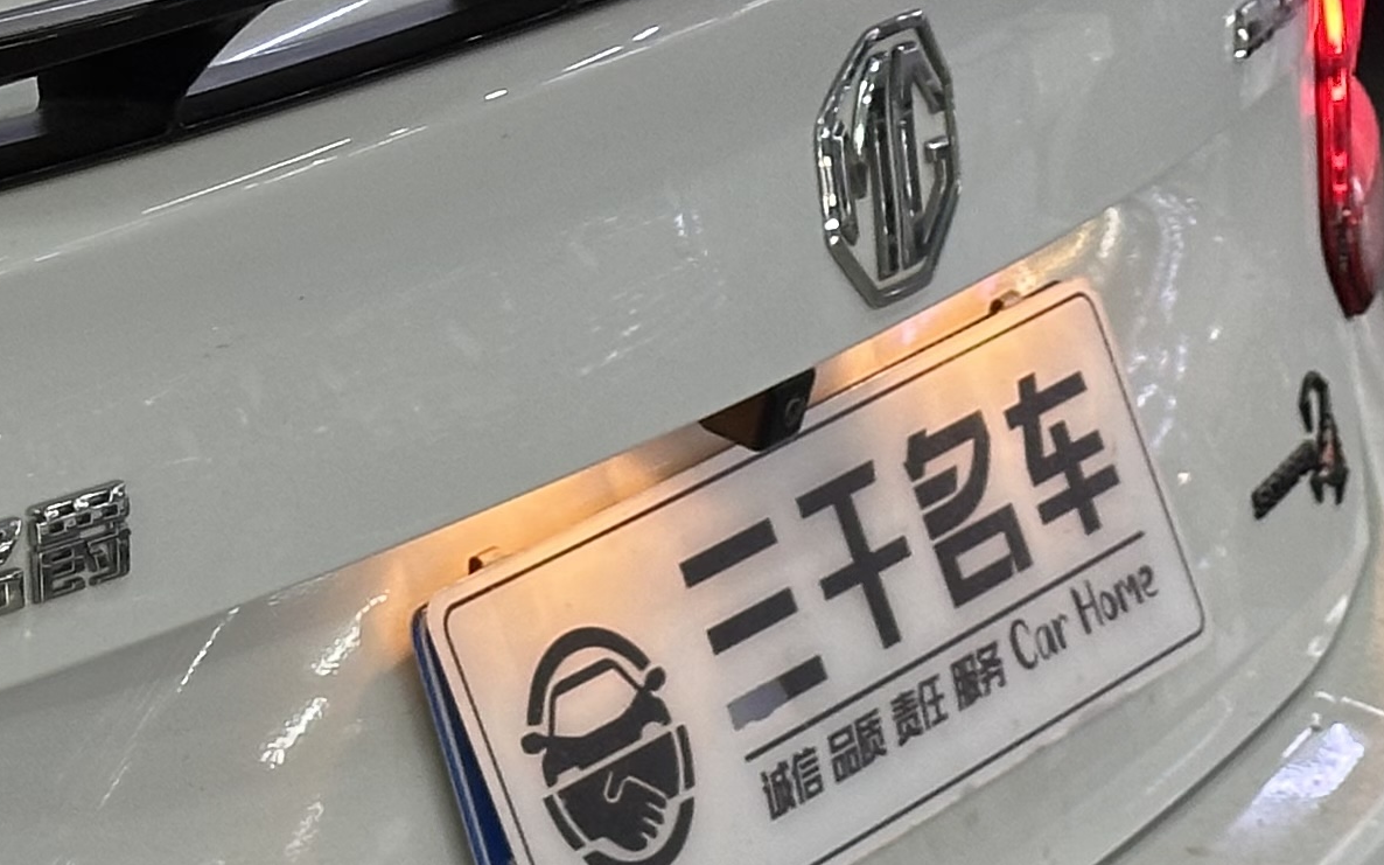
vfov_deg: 7.5
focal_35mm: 173
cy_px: 1140
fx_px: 6525
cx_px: 57
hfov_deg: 12.0
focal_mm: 6.86
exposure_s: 1/50
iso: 80
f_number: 1.78
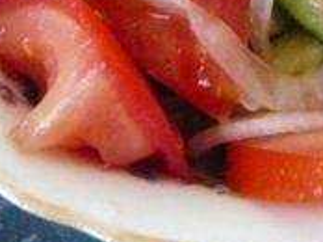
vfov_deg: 11.8
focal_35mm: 121
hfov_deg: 16.1
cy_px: -86
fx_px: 1127
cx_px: 290
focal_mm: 5.2
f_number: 2.8
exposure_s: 1/100
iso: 800
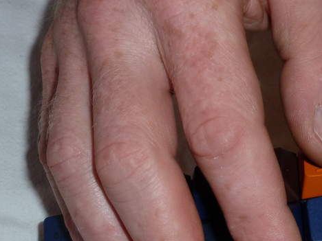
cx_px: 189
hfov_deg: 20.8
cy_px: 181
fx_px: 874
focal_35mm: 94
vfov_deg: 15.7
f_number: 3.7
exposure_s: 1/30
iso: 160
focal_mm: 7.3
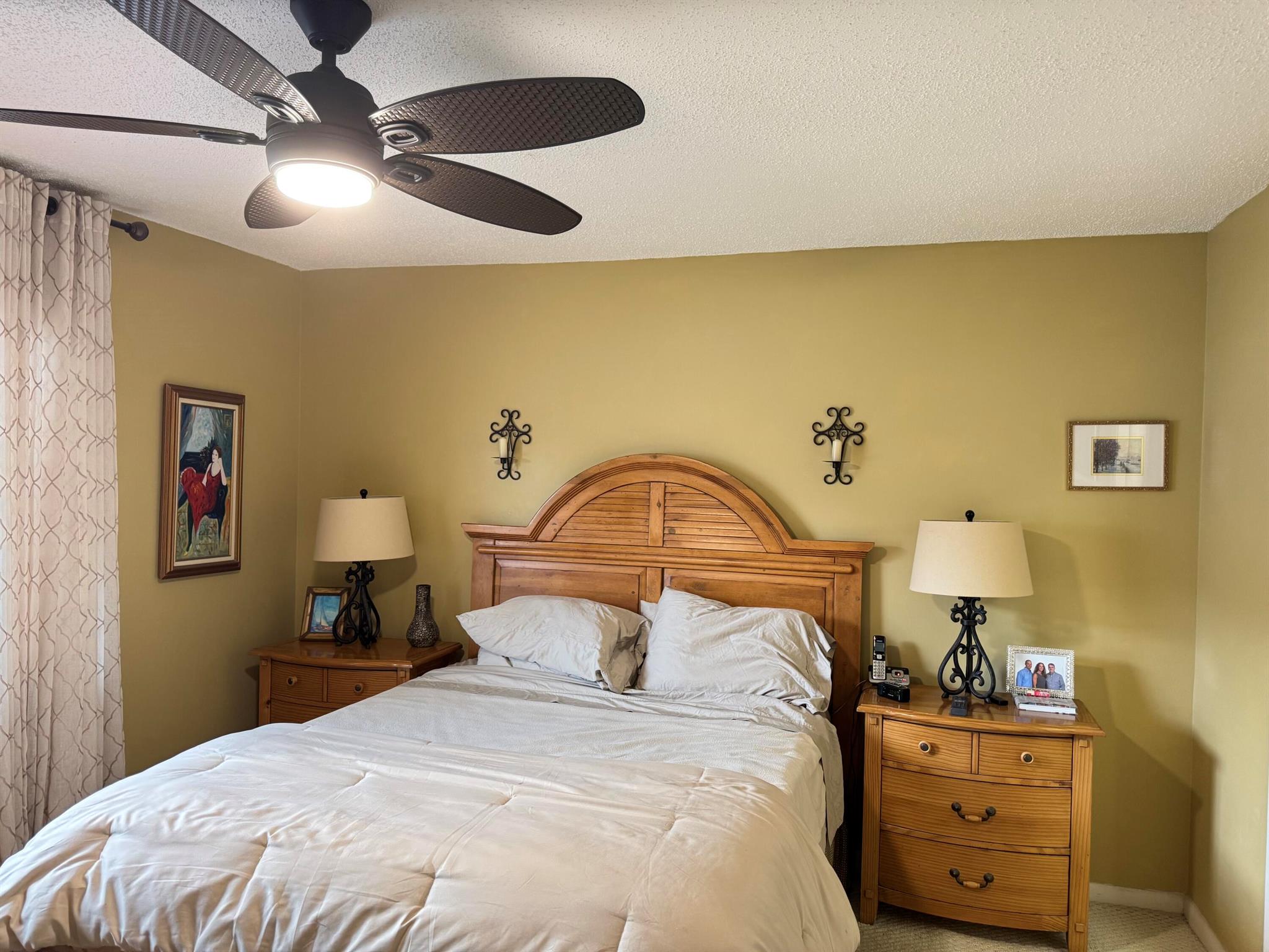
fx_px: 880
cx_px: 634
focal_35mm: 24
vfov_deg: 56.8
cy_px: 476
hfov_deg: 71.6
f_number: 1.78
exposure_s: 1/59
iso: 250
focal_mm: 6.76
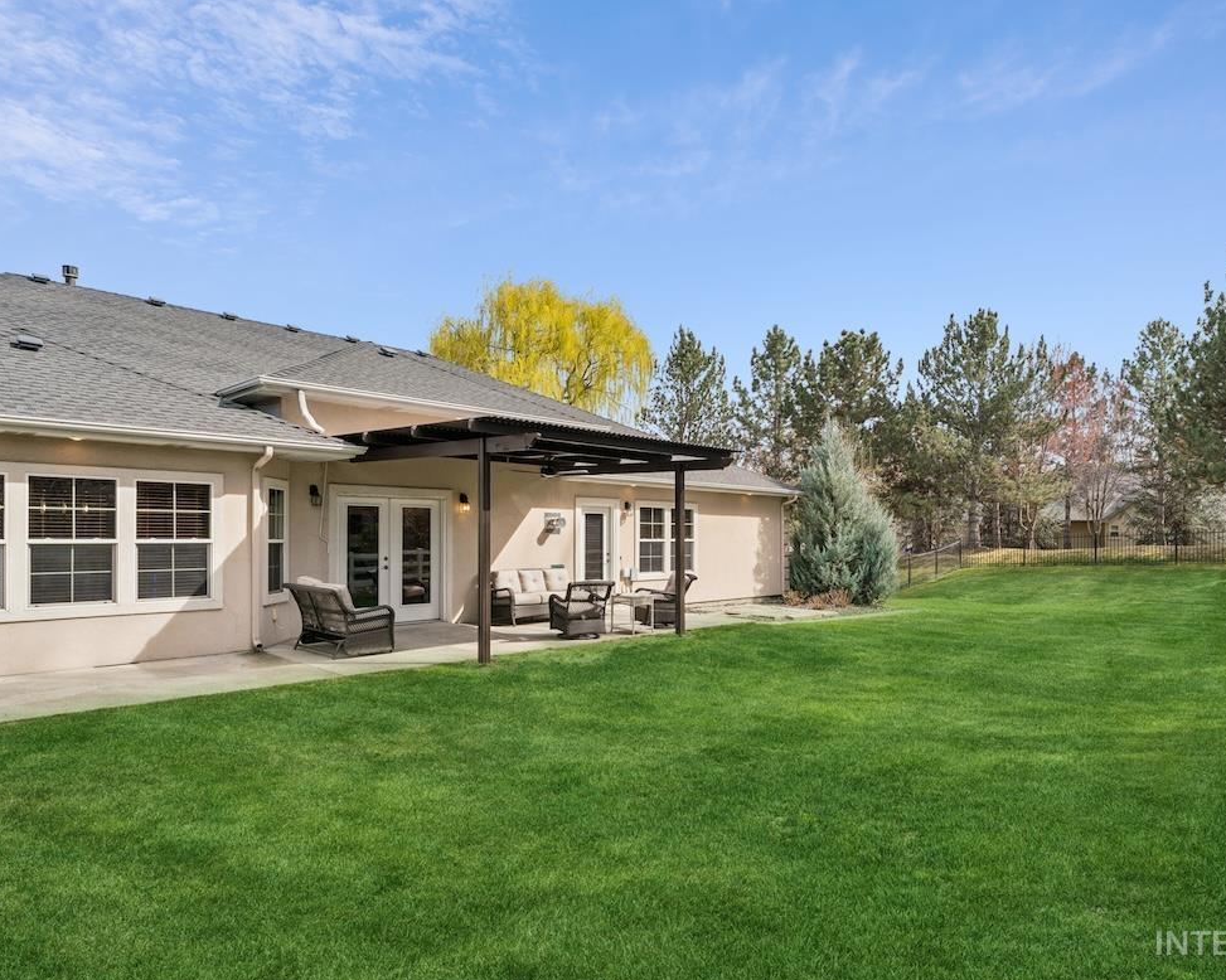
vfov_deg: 63.3
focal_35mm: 22
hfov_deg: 75.4
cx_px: 640
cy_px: 537
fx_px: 793
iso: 400
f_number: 13
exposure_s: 1/160
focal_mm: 17.7
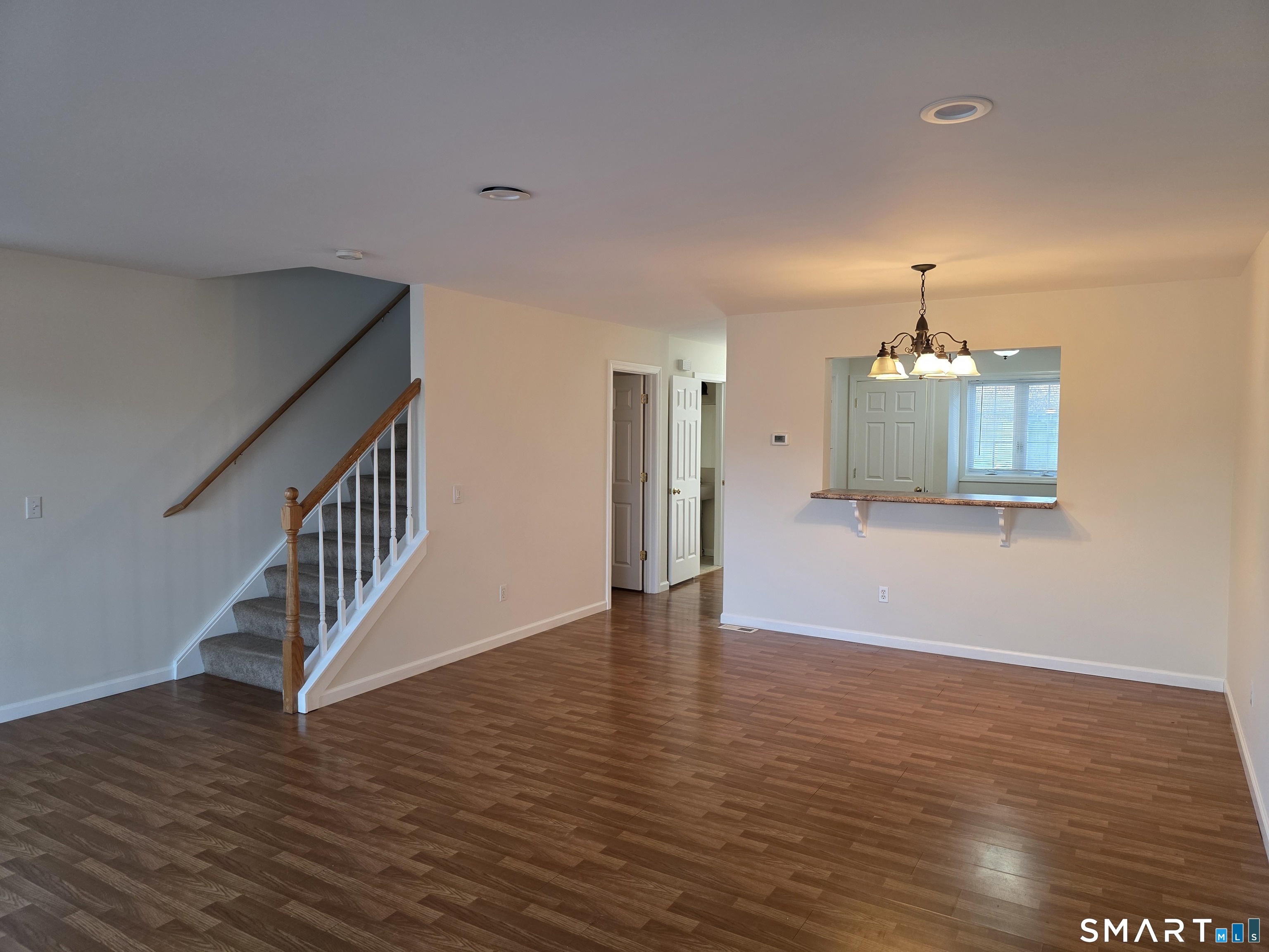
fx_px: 843
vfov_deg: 58.9
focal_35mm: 23
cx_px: 634
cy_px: 476
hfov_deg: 73.9
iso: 250
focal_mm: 6.3
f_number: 1.7
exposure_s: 1/120
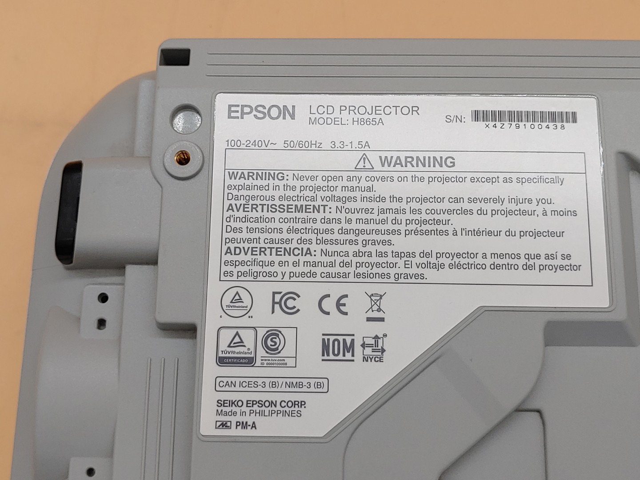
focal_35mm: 46
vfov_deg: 31.5
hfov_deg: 41.2
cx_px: 320
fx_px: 850
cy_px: 240
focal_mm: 4.36
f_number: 1.8
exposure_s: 1/137
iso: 50
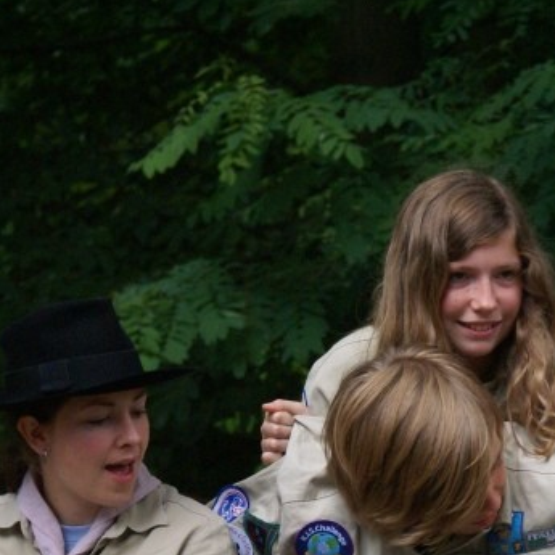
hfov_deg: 6.6
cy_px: 519
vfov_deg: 6.6
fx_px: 4807
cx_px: 708
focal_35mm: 265
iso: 640
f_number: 5.6
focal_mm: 70
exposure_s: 1/250
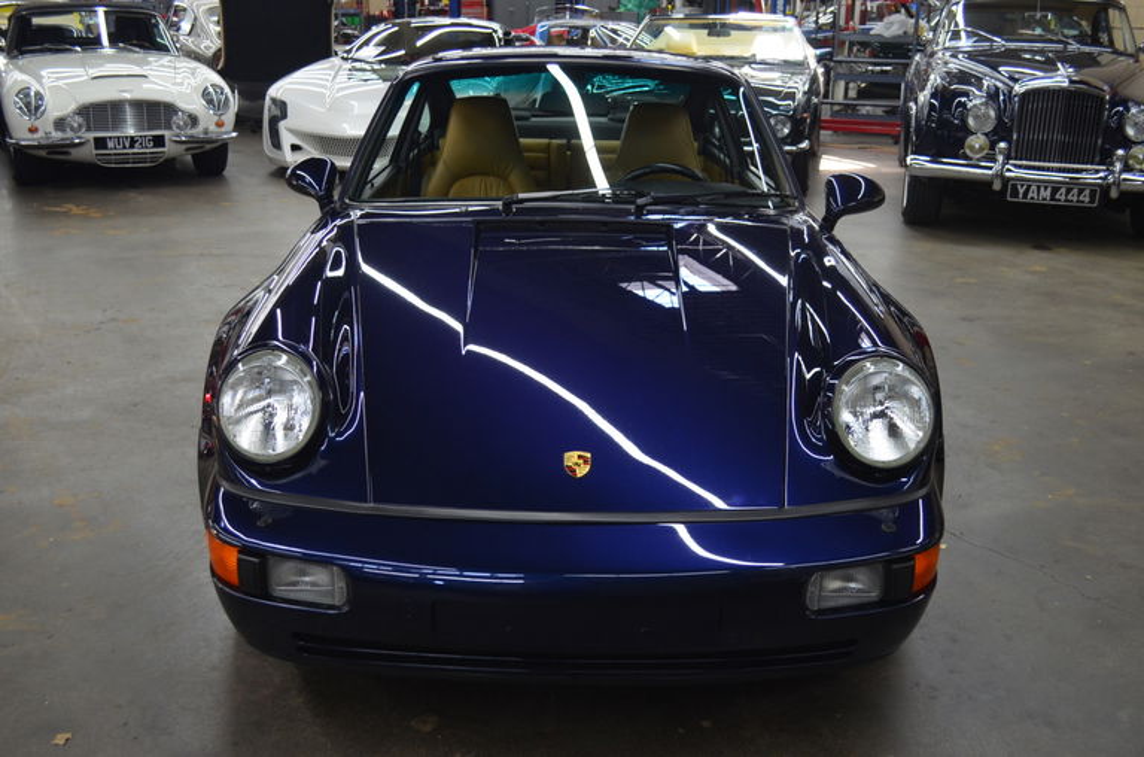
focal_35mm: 39
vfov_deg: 34.0
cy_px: 378
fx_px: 1236
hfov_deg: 49.7
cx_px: 572
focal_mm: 26
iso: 560
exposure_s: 1/60
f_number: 4.2
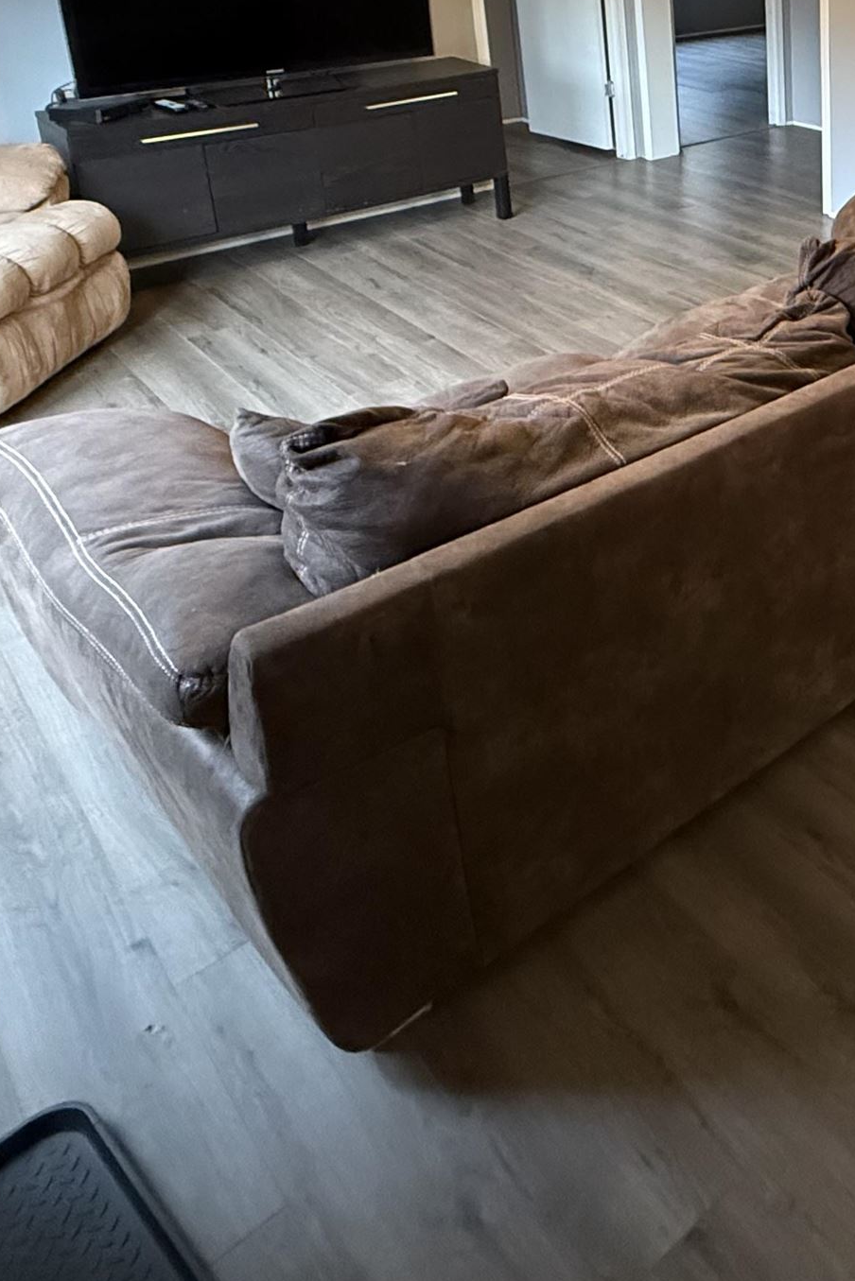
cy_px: 203
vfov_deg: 52.4
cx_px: 941
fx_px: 1175
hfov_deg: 34.5
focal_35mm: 33
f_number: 2.2
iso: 640
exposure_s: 1/60
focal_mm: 2.22
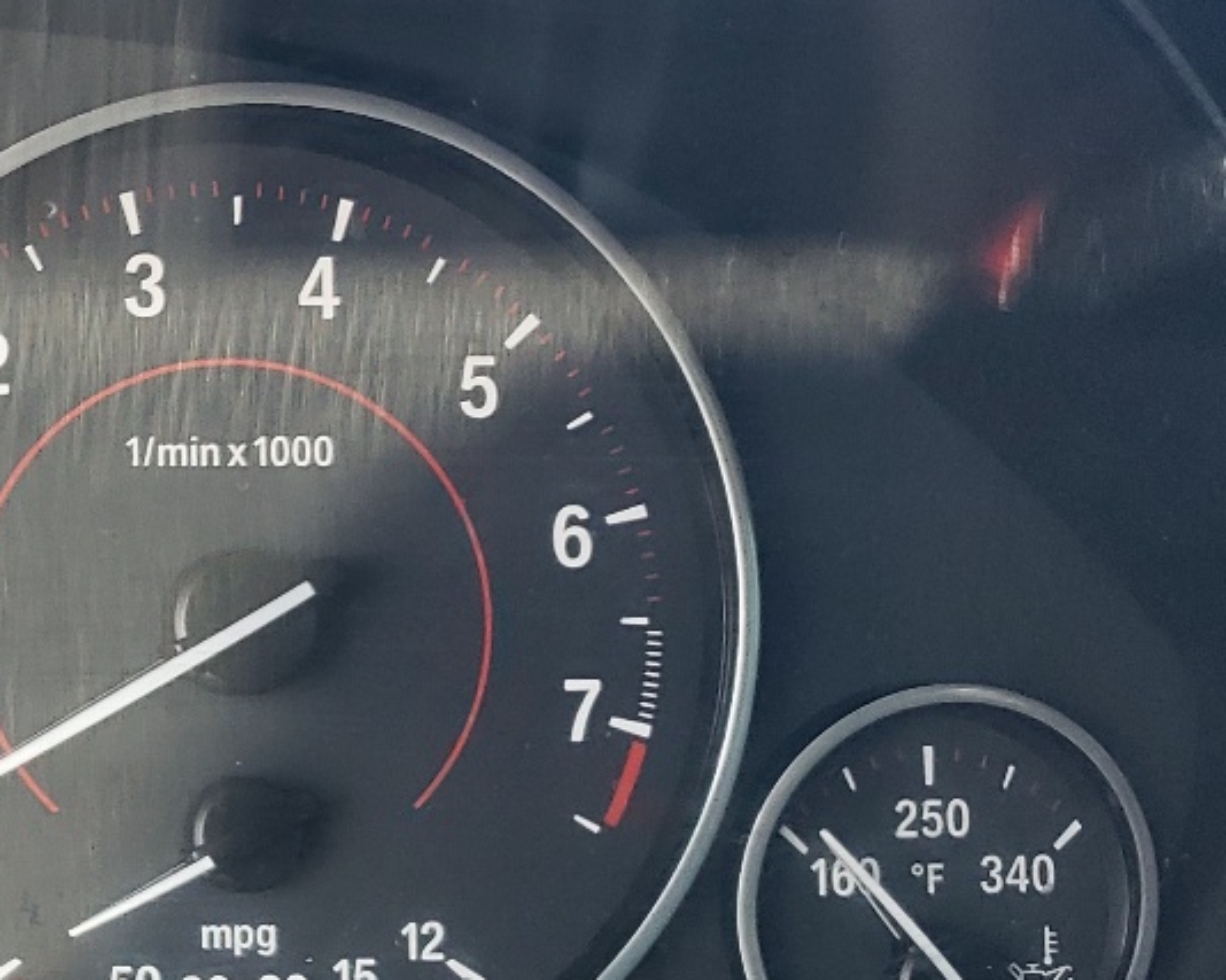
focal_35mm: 76
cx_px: -537
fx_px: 2757
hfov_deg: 21.6
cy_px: 599
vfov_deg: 20.1
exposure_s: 1/120
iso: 98
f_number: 1.5
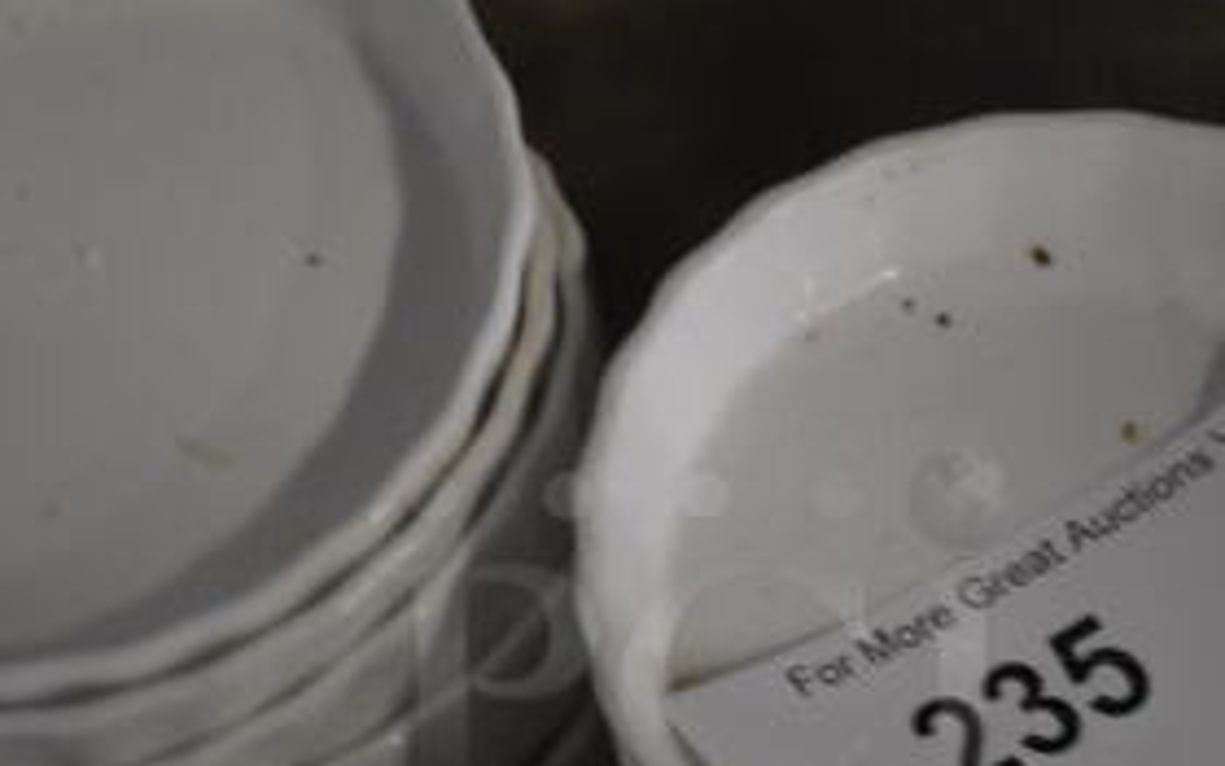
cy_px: 674
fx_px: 2003
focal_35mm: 60
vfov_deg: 21.2
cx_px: 704
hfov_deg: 33.9
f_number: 3.5
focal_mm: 18
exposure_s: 1/125
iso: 3600
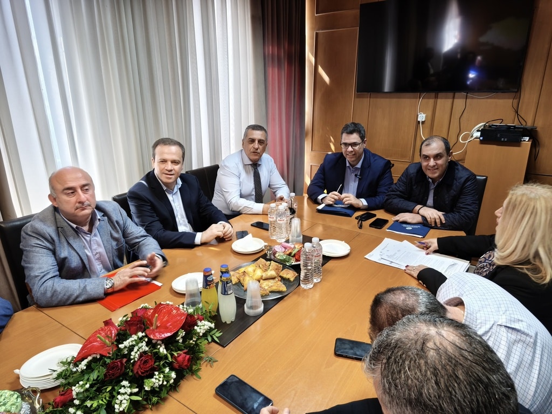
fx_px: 367
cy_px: 207
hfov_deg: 73.9
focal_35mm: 23
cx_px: 276
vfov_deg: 58.9
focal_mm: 5.35
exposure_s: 1/50
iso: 500
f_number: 1.7
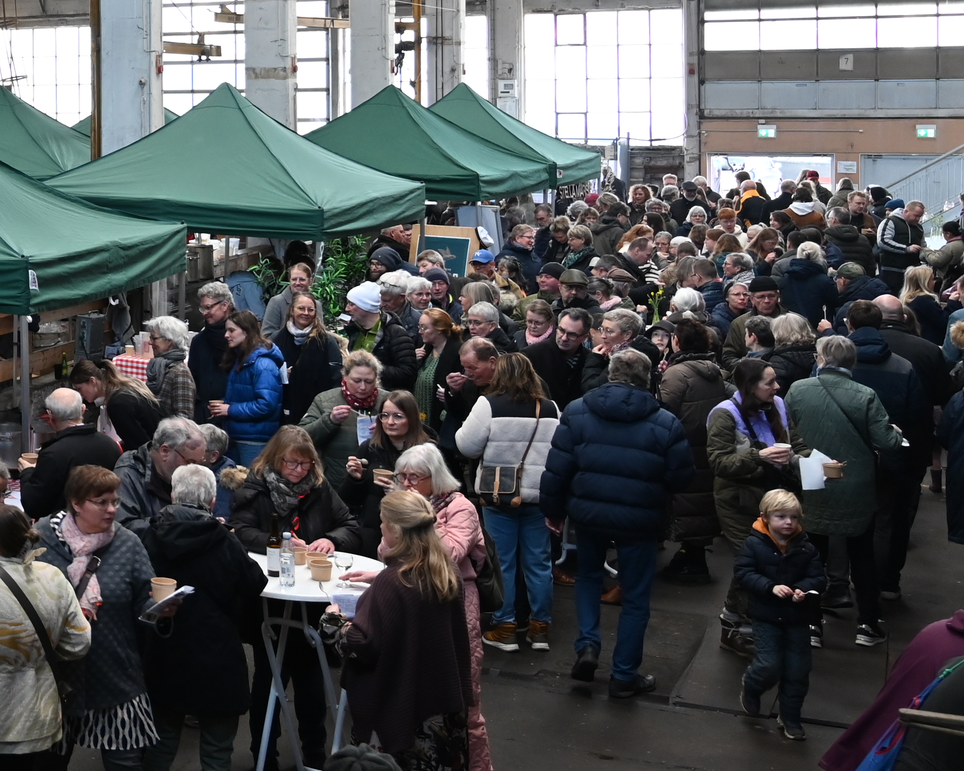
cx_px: -271
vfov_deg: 23.3
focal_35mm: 64
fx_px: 1826
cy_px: 107
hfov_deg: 25.6
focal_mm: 24
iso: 1100
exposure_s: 1/125
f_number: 4
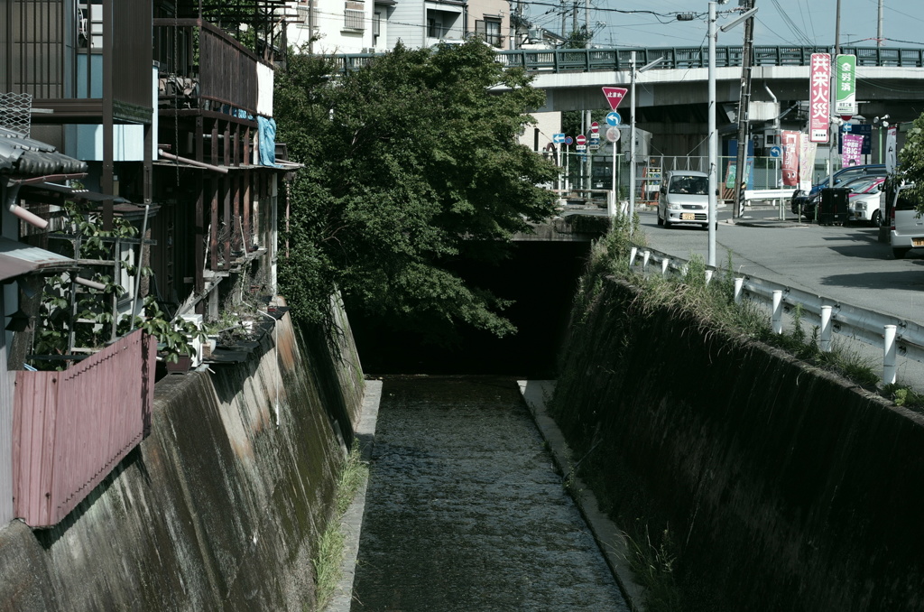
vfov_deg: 13.0
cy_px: 306
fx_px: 2689
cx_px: 462
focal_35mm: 105
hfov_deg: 19.5
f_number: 5
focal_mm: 70
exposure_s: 1/500
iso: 100
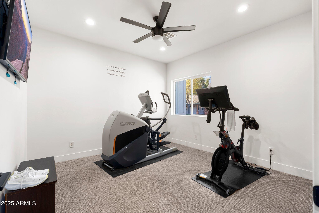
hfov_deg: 95.0
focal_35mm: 16
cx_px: 160
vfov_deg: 72.0
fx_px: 146
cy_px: 106
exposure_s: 1/4
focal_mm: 16.5
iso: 320
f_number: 8
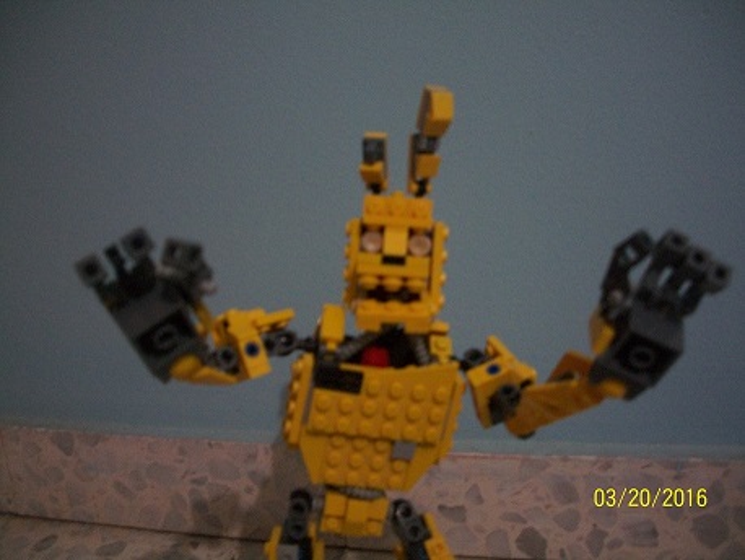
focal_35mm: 35
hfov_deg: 52.6
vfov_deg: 40.7
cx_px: 372
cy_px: 280
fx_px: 754
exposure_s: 1/8
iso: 320
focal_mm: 6.3
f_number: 3.1
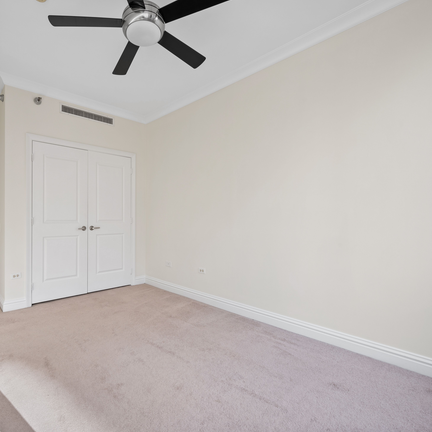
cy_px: 217
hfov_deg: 79.0
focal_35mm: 18
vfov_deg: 80.7
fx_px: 254
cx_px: 158
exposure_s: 1/6
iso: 100
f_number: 10
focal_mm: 14
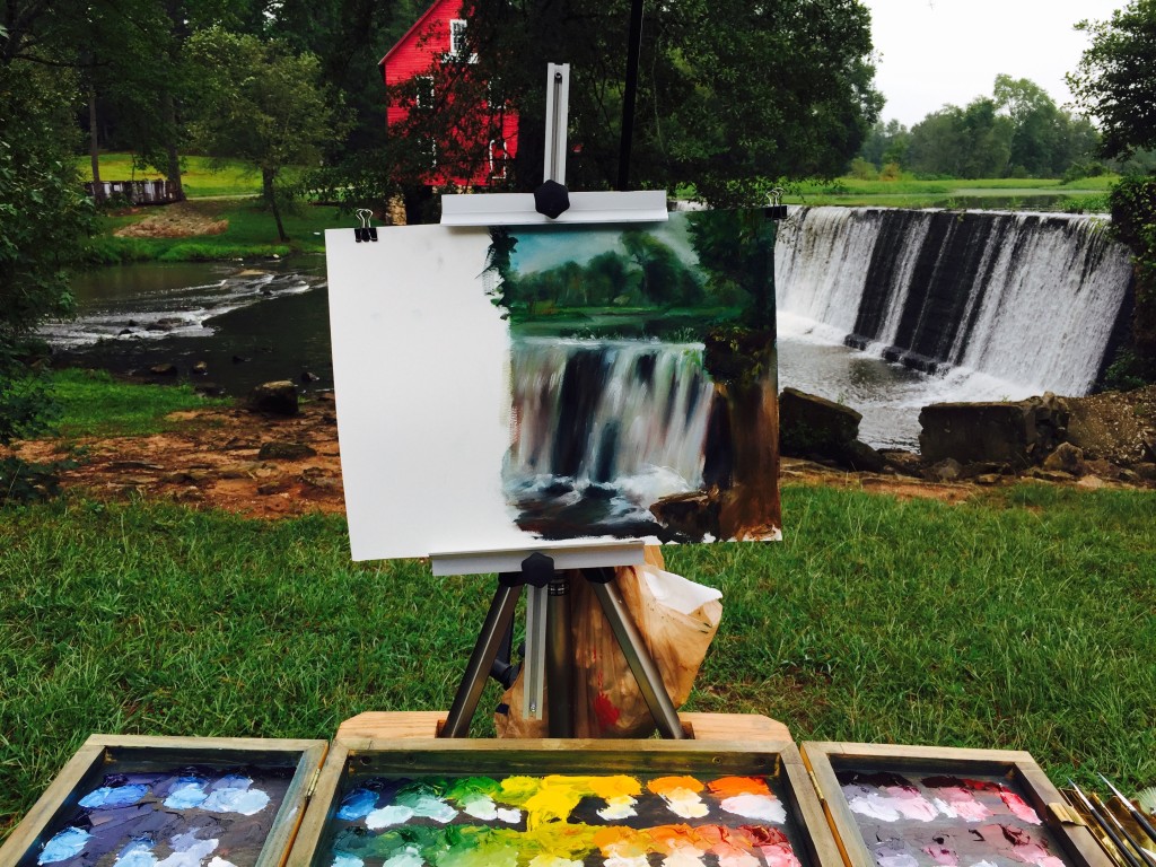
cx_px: 578
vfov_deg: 48.2
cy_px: 434
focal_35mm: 29
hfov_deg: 61.7
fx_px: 968
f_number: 2.2
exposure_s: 1/434
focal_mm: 4.15
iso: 32
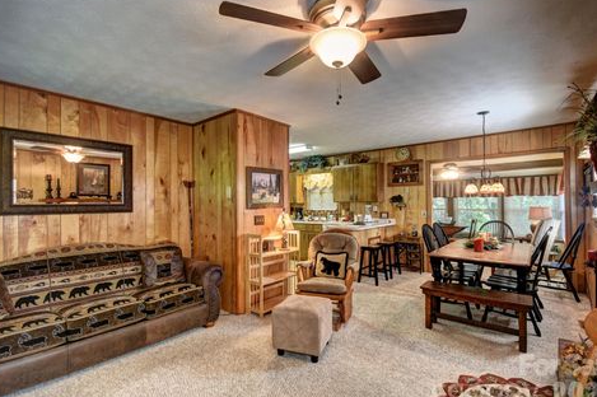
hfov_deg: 96.8
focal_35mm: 16
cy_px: 203
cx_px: 300
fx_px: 265
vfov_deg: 73.7
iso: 200
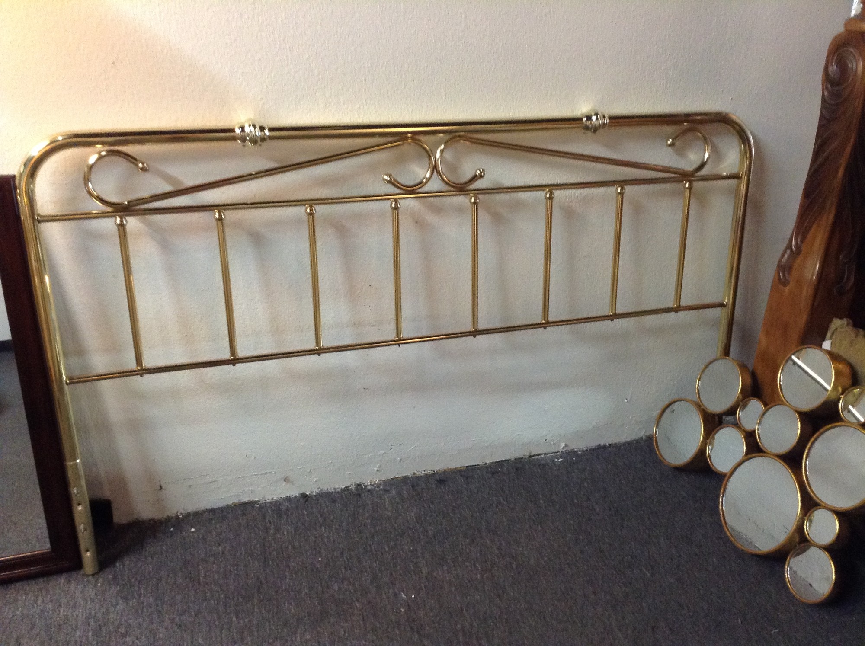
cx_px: 432
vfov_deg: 42.8
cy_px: 323
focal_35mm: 33
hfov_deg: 55.4
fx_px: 823
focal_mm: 3.3
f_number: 2.4
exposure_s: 1/17
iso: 250
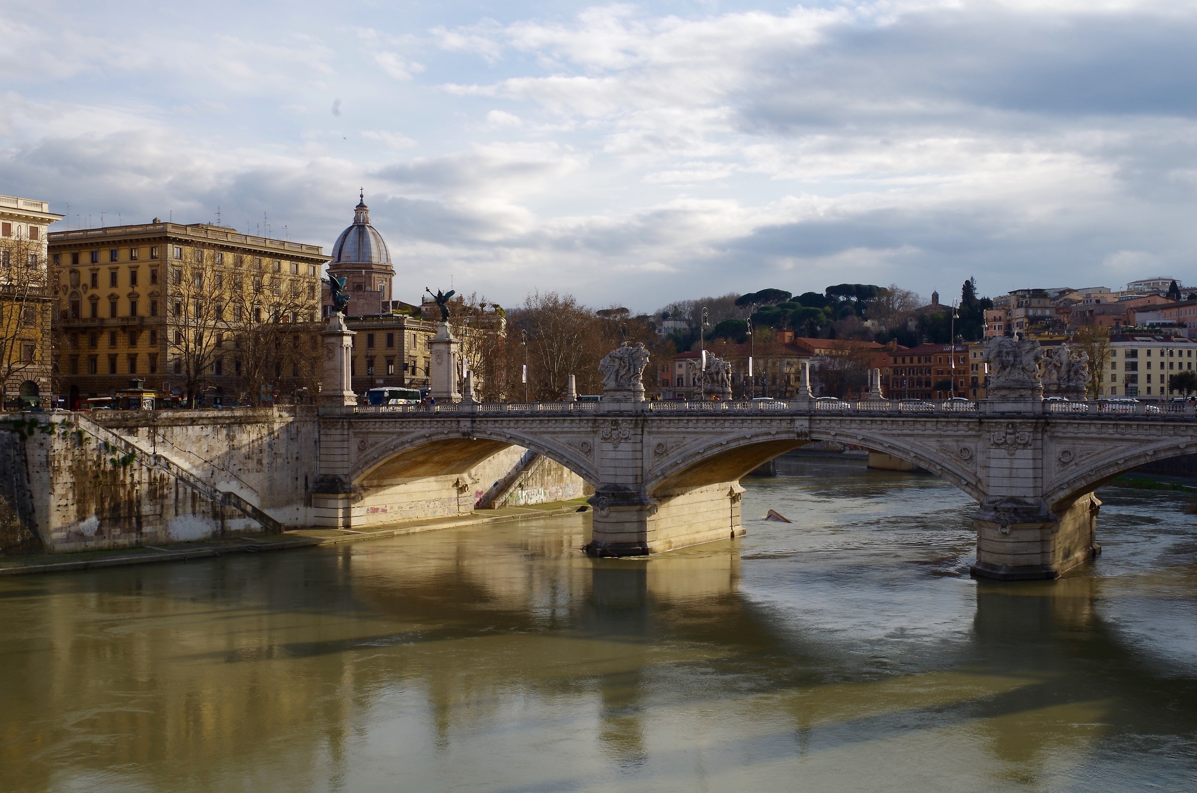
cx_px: 598
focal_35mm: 42
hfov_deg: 46.5
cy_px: 396
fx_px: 1393
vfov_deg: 31.7
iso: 100
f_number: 13
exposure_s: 1/50
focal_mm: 28
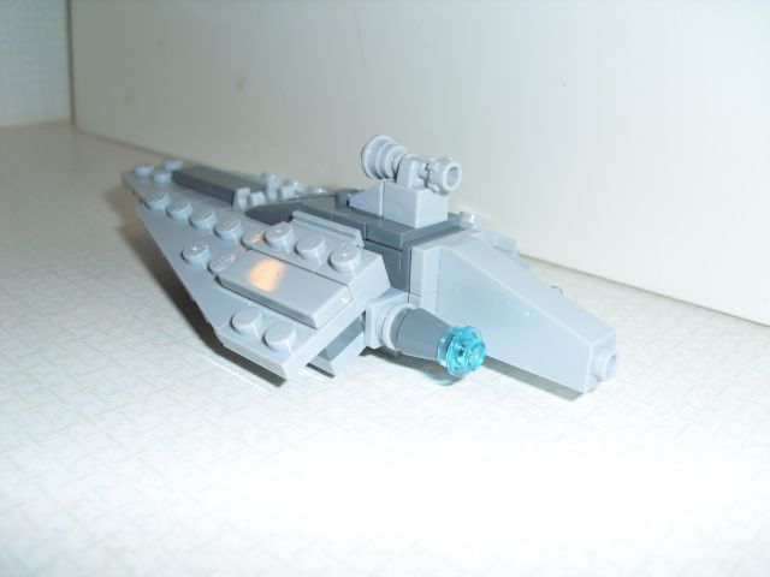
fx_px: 801
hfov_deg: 51.4
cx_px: 385
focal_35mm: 36
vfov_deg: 39.7
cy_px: 288
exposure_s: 1/60
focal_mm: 6.3
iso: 64
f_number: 3.1
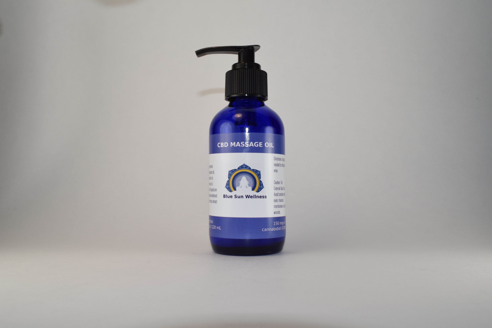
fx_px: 492
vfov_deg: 36.9
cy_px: 164
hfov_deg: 53.1
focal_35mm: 36
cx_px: 246
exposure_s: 1/200
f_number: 20
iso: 800
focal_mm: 24
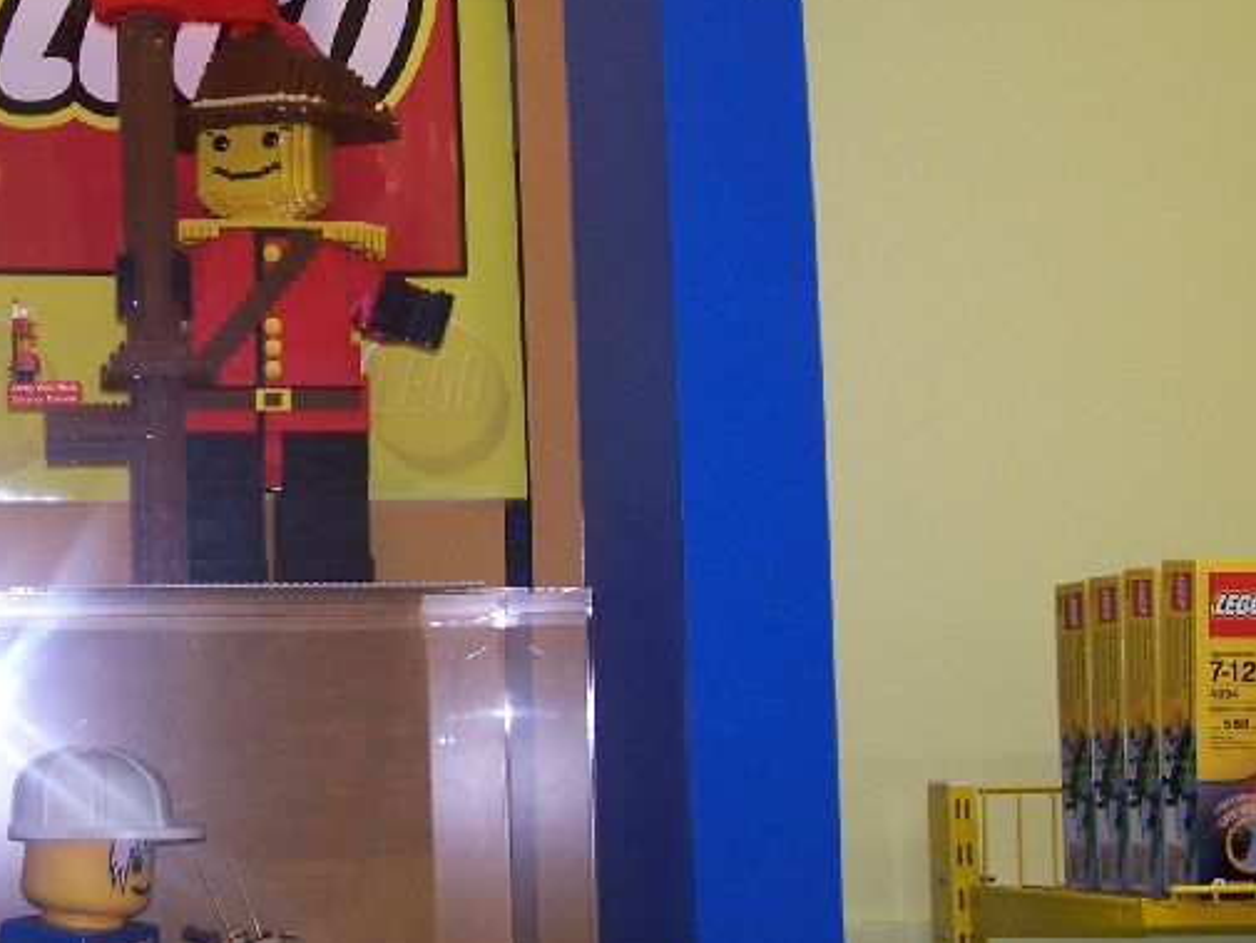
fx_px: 2359
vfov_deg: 22.6
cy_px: 391
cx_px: 266
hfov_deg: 29.2
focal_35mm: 65
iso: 140
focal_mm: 6.3
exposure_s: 1/60
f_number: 2.8
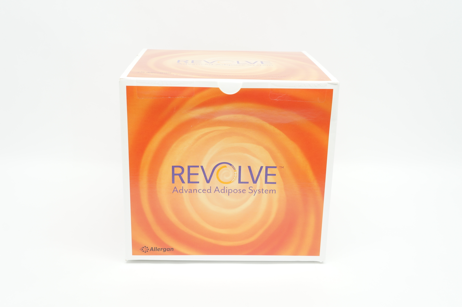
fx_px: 538
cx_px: 231
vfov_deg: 31.8
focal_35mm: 42
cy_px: 154
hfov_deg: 46.4
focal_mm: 28
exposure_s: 1/25
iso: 400
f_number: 7.1
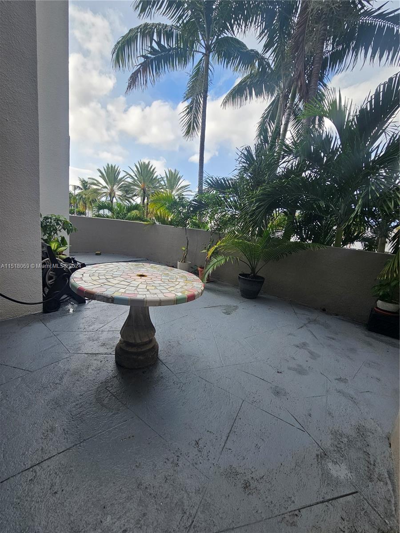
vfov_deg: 106.2
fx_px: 200
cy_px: 266
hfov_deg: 89.9
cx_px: 200
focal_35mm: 13
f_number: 2.2
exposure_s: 1/843
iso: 50
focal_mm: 2.2
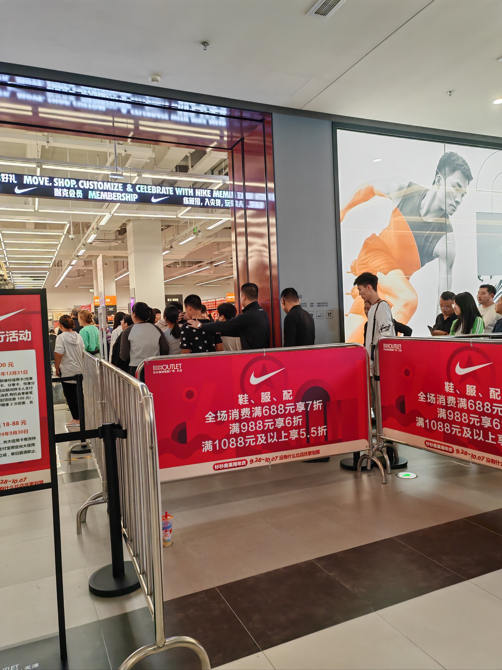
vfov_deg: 65.3
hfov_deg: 51.4
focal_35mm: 27
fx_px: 522
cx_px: 251
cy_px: 335
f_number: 1.95
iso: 100
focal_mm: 5.52
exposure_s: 1/100
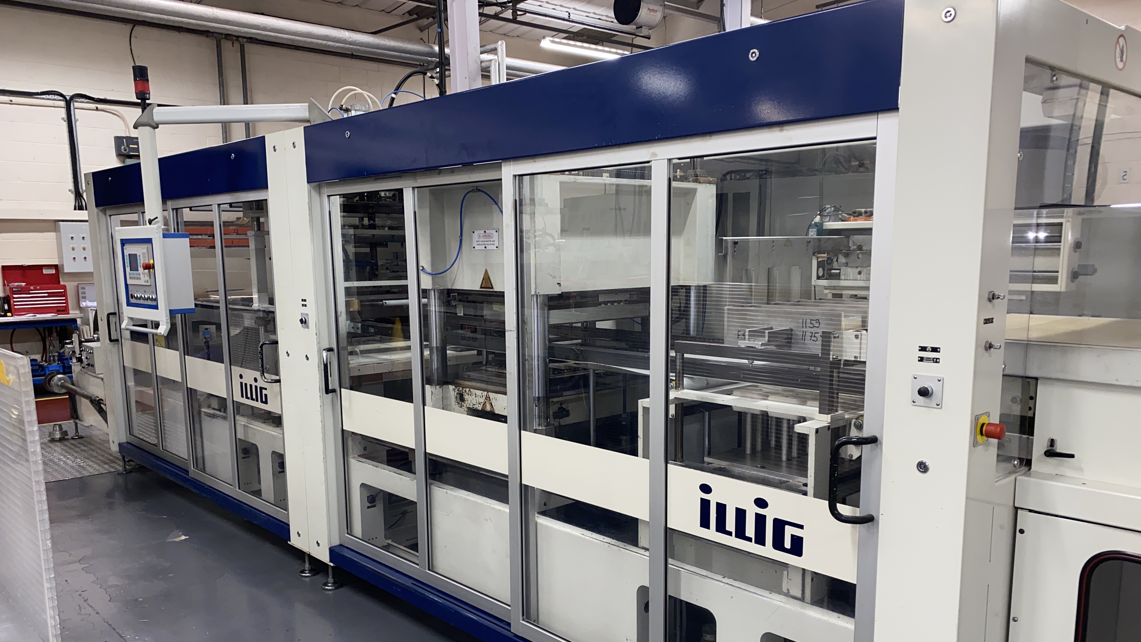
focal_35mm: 29
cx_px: 571
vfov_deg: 40.0
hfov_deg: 66.1
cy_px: 381
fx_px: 877
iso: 40
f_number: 1.8
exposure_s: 1/20
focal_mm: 4.25
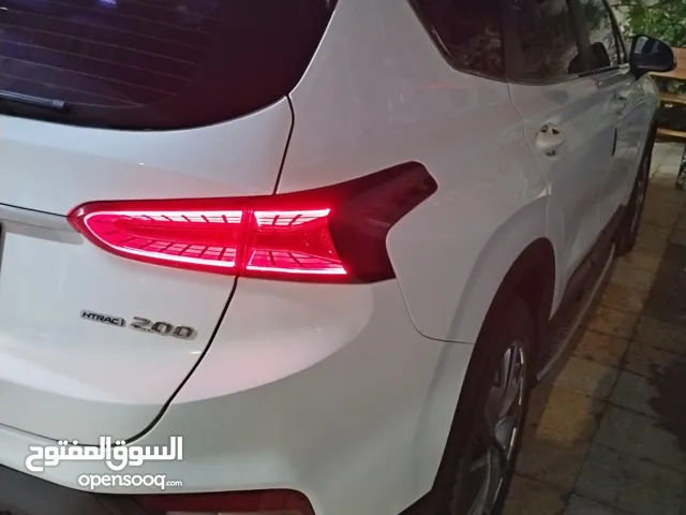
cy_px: 258
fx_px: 515
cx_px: 343
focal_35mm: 26
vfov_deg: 53.1
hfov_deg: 67.3
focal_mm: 4
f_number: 1.8
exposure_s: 1/25
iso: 640
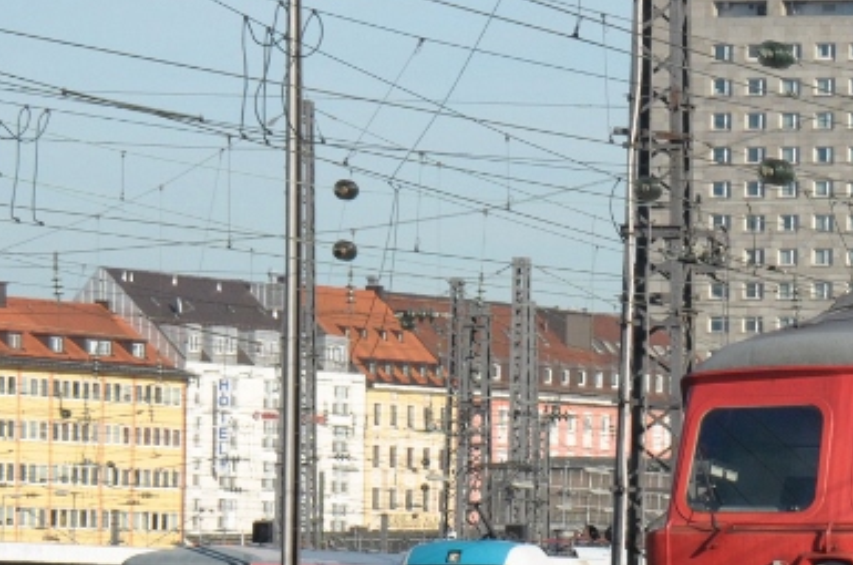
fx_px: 7354
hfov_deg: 6.6
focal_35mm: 311
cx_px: 1117
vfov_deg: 4.4
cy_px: 475
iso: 320
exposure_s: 1/400
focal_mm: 78
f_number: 11
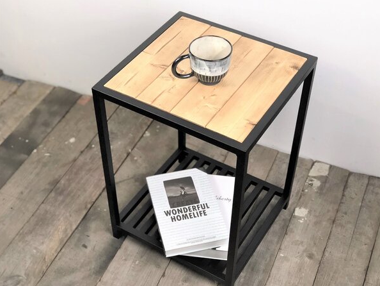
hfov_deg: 34.3
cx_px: 202
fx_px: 615
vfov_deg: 26.1
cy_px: 142
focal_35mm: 56
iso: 80
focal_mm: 6
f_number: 2.4
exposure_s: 1/60
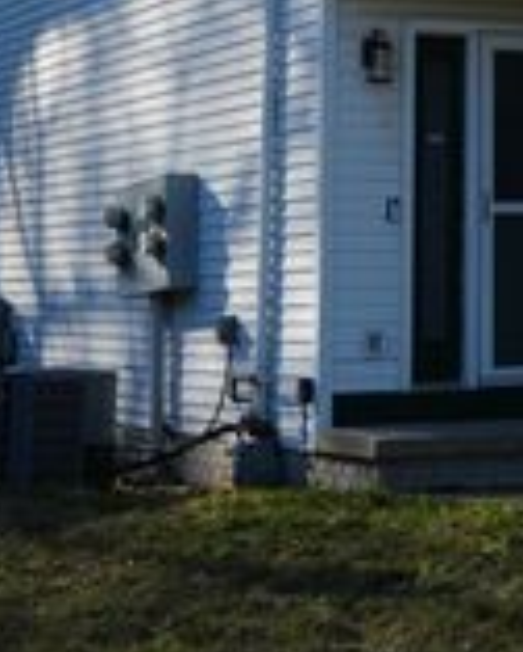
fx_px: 2510
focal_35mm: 130
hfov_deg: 11.2
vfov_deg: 14.5
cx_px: 872
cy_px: -8
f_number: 10
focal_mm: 29
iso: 100
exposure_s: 1/160
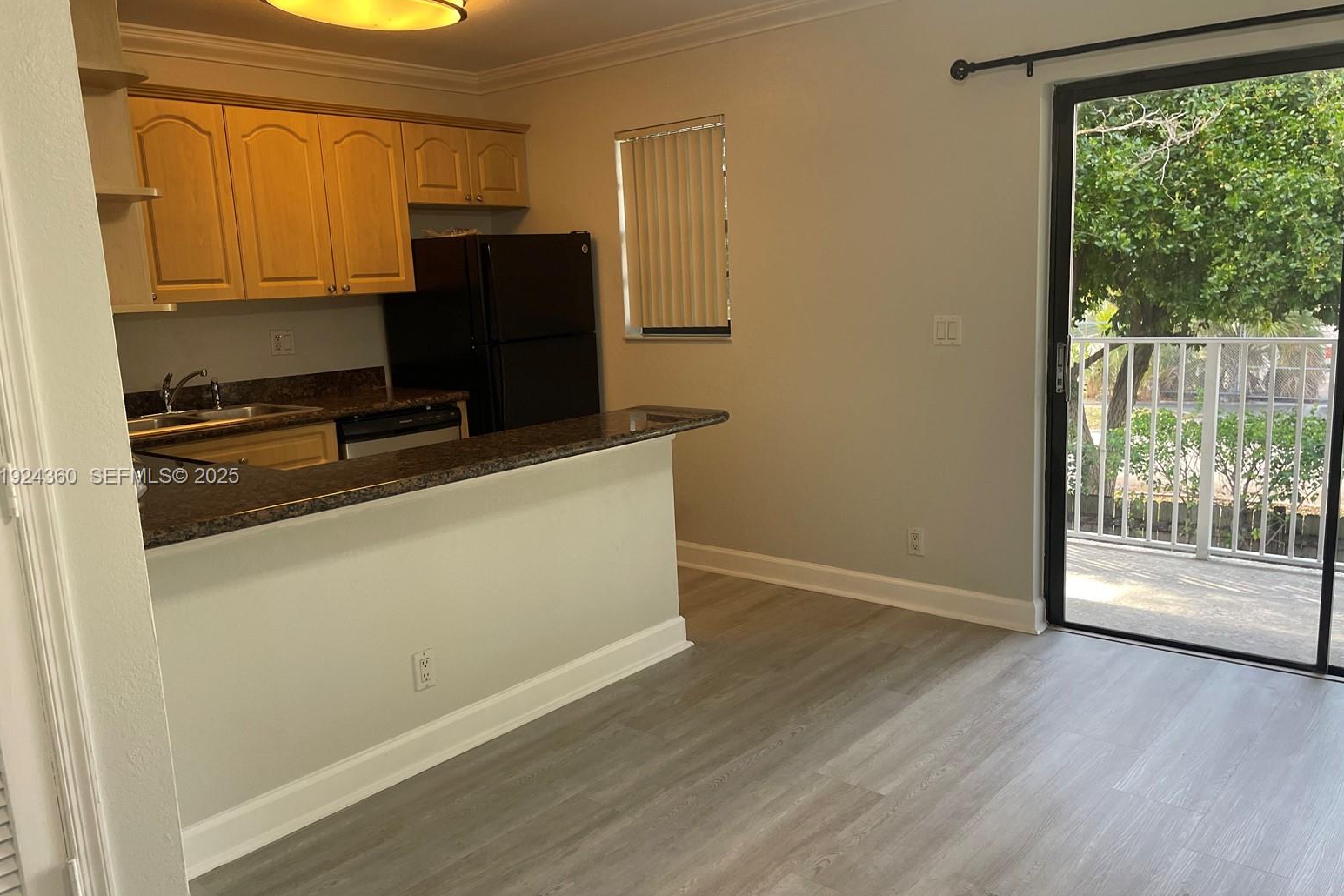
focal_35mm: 28
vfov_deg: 46.4
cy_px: 478
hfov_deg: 65.5
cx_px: 665
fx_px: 1045
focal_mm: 4.2
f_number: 1.6
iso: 125
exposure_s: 1/120
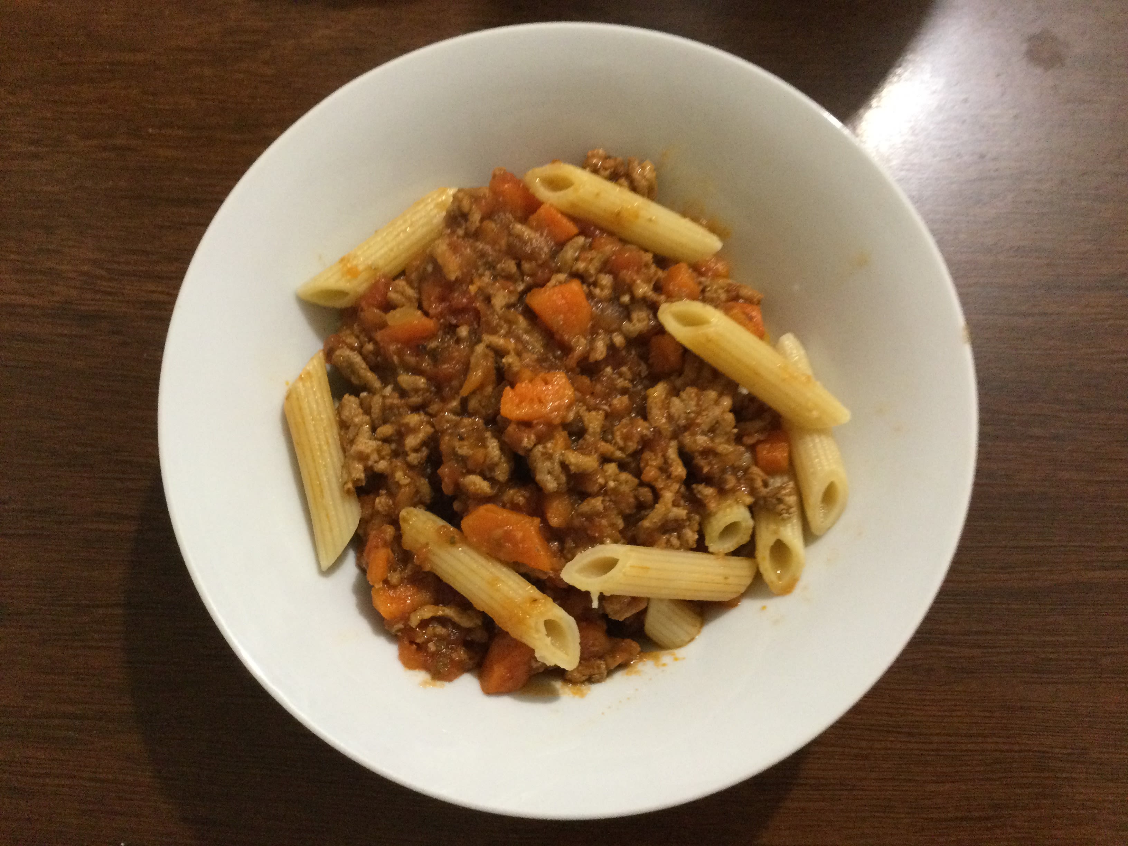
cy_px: 423
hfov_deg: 58.4
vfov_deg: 45.4
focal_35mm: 31
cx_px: 564
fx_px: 1010
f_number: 2.4
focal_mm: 3.3
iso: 200
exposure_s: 1/20
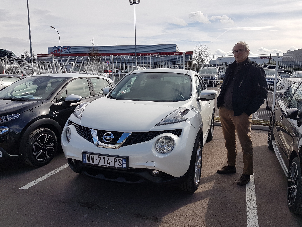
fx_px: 227
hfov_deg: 67.3
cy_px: 114
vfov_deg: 53.1
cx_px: 151
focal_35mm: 26
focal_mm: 4.2
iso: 40
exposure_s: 1/2168
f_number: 1.7
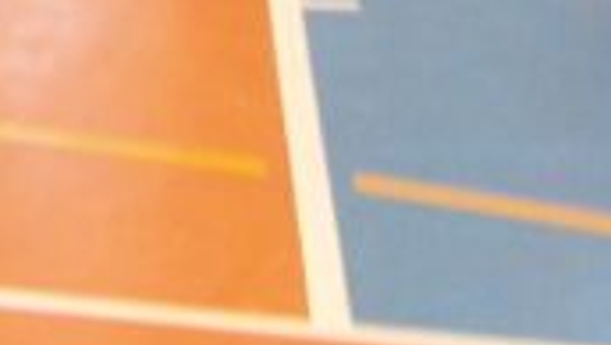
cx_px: -288
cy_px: -832
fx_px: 3745
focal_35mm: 231
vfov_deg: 4.9
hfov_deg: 9.1
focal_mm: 6.3
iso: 140
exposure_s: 1/8
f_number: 2.8
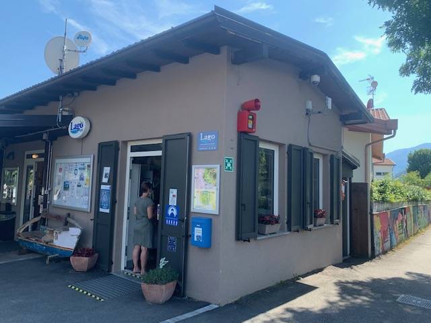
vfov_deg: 53.1
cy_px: 162
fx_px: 324
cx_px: 216
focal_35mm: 26
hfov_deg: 67.3
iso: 25
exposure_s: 1/459
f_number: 1.8
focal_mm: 4.25
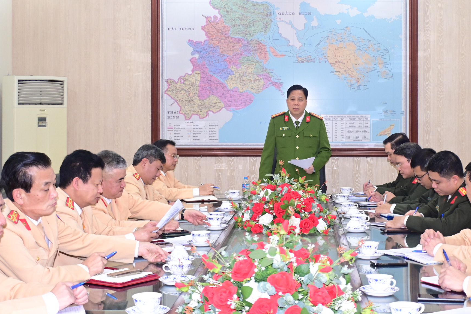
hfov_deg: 30.9
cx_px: 262
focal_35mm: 65
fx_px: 850
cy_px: 135
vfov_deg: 20.9
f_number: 4.2
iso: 1600
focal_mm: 38
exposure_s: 1/200
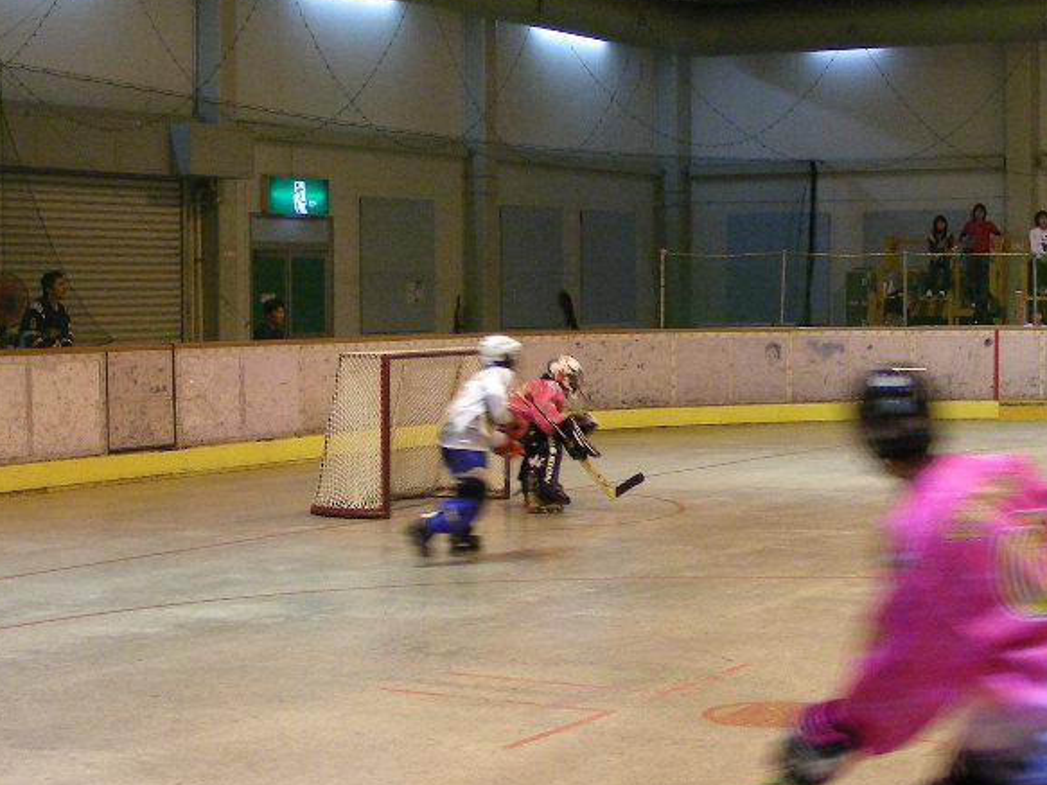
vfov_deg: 20.4
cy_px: 404
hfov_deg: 27.0
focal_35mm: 72
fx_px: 2177
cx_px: 564
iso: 200
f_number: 3.5
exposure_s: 1/25.6
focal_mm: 6.8
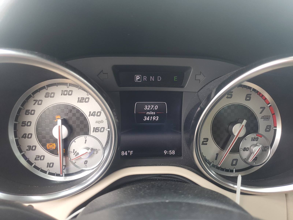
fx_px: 220
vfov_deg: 53.1
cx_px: 146
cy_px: 110
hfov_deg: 67.3
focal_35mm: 26
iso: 50
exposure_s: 1/116
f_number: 1.5
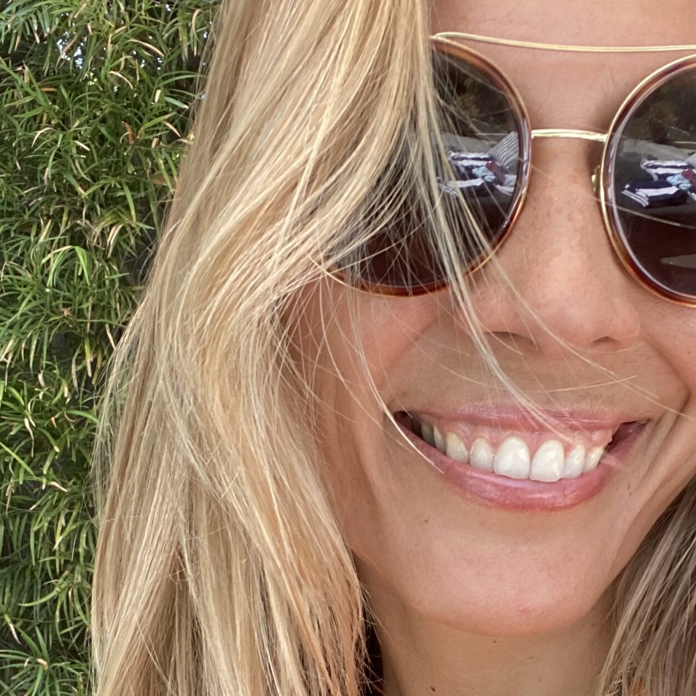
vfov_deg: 31.1
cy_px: 525
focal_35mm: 54
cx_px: 347
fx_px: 1228
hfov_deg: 31.6
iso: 32
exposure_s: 1/122
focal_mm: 2.71
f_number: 2.2
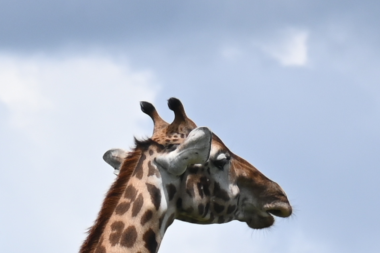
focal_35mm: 1323
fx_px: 13962
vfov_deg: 1.0
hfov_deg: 1.6
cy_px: 445
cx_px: -348
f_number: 6.3
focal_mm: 150
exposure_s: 1/640
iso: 100
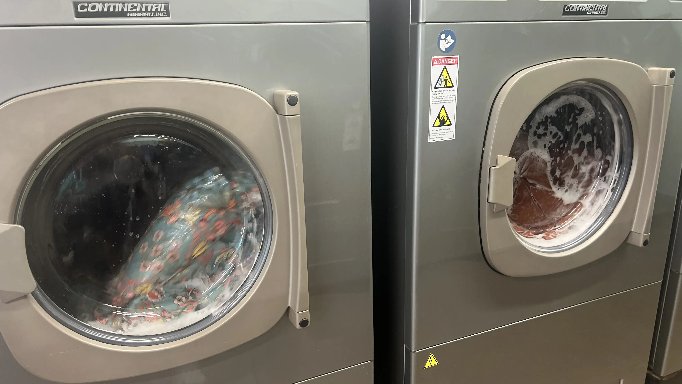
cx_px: 335
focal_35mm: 29
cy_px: 208
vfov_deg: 40.1
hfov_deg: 66.1
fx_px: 524
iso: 200
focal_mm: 5.7
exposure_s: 1/60
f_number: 1.5
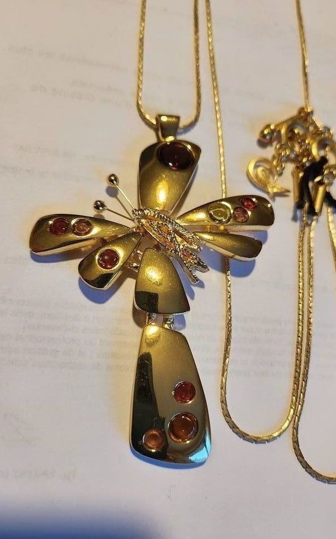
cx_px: 183
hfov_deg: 49.2
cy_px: 263
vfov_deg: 72.5
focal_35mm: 25
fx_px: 366
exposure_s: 1/100
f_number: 1.8
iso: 320
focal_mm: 5.4
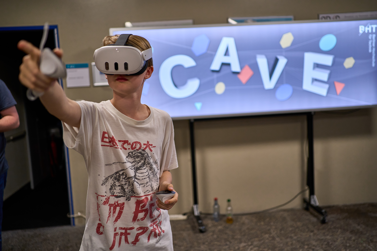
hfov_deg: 54.4
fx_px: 366
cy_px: 126
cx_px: 188
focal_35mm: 35
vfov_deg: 37.9
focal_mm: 35
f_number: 2
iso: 640
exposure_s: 1/250
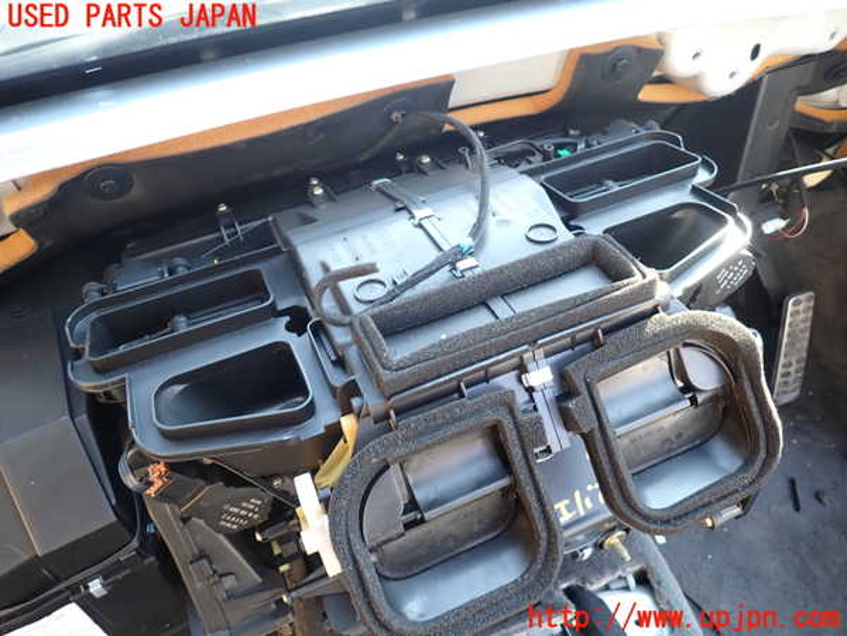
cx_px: 424
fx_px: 612
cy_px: 318
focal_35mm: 25
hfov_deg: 69.4
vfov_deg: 54.9
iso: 100
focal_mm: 4.5
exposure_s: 1/60
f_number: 2
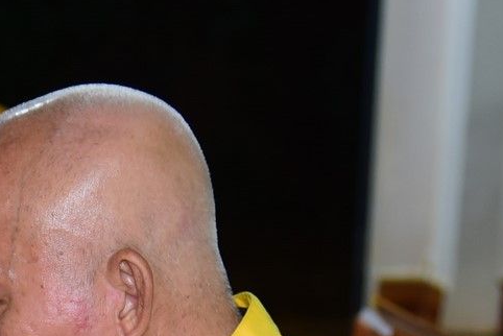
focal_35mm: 231
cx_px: -136
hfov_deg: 8.8
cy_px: 530
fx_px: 3229
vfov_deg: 5.9
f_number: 4
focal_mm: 58
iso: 500
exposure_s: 1/30
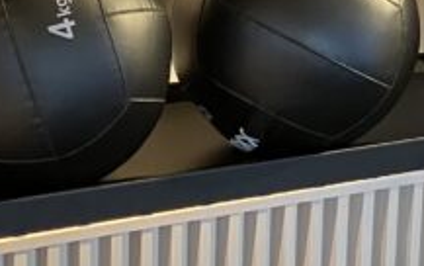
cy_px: 178
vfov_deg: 9.4
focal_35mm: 140
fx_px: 1619
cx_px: 299
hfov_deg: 14.9
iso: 200
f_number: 1.8
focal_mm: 3.99
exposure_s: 1/60
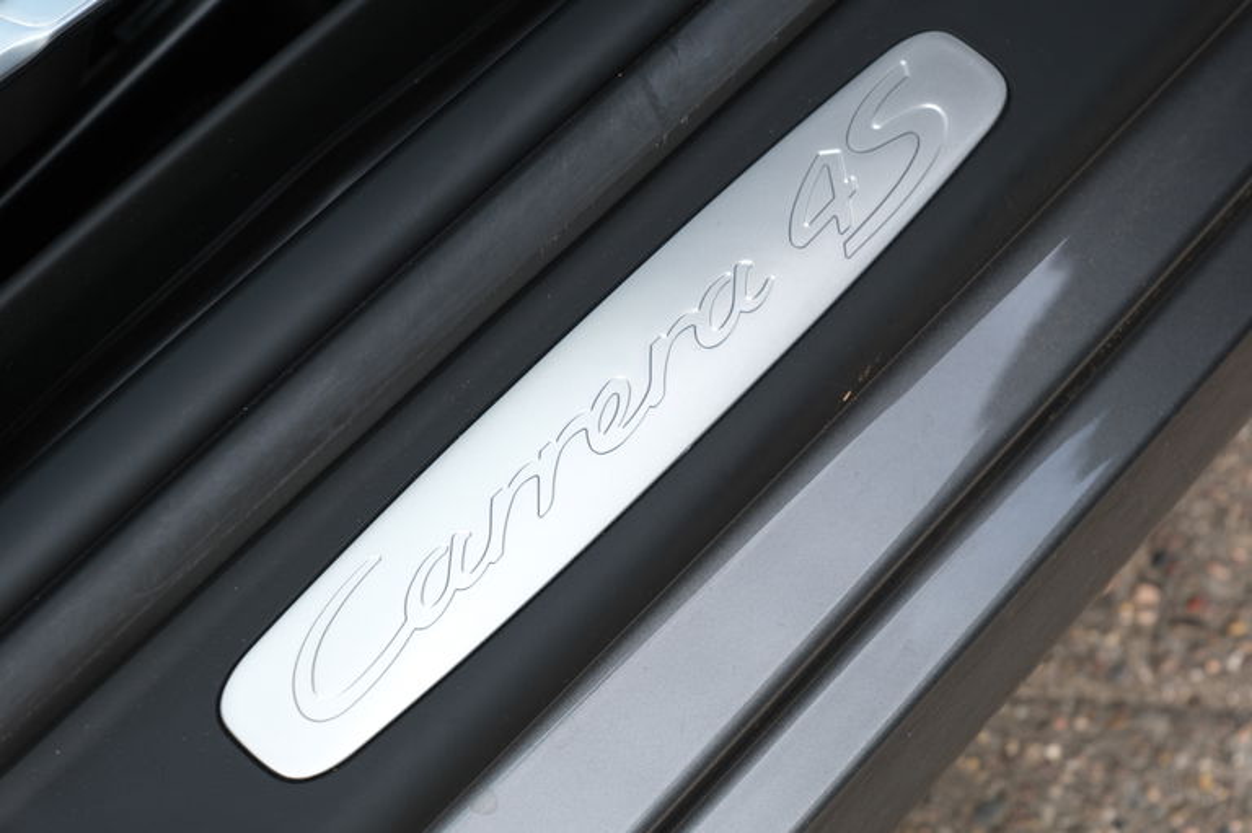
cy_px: 416
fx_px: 2607
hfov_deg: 27.0
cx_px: 626
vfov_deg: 18.2
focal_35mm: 75
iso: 200
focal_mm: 50
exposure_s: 1/75
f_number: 4.8
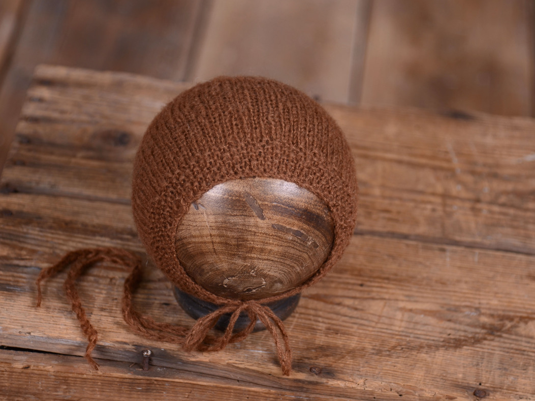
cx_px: 244
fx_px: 1978
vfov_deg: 11.6
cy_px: 200
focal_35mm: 128
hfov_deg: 15.4
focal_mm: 78
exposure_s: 1/100
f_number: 4
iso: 100
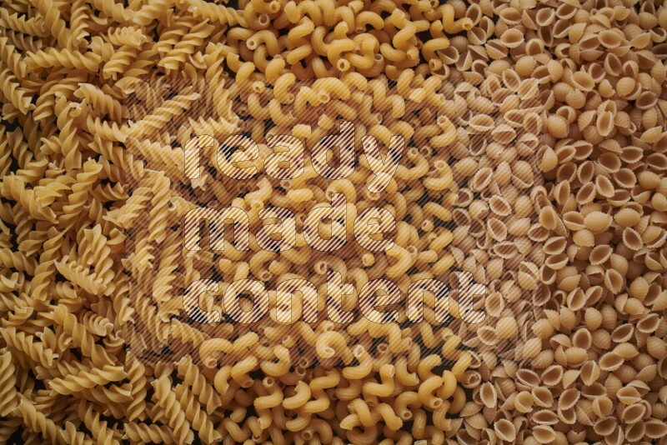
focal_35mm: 50
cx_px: 334
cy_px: 222
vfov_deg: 27.0
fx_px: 927
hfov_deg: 39.6
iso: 160
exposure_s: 1/100
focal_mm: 50
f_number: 8
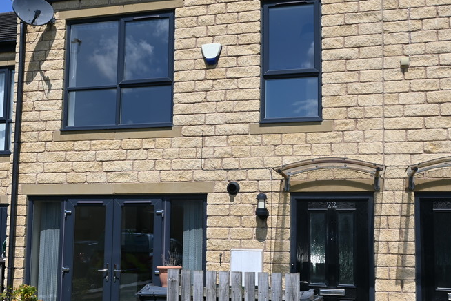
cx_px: 203
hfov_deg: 41.9
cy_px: 185
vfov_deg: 28.6
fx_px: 589
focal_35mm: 47
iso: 125
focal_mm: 20
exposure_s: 1/320
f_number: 10
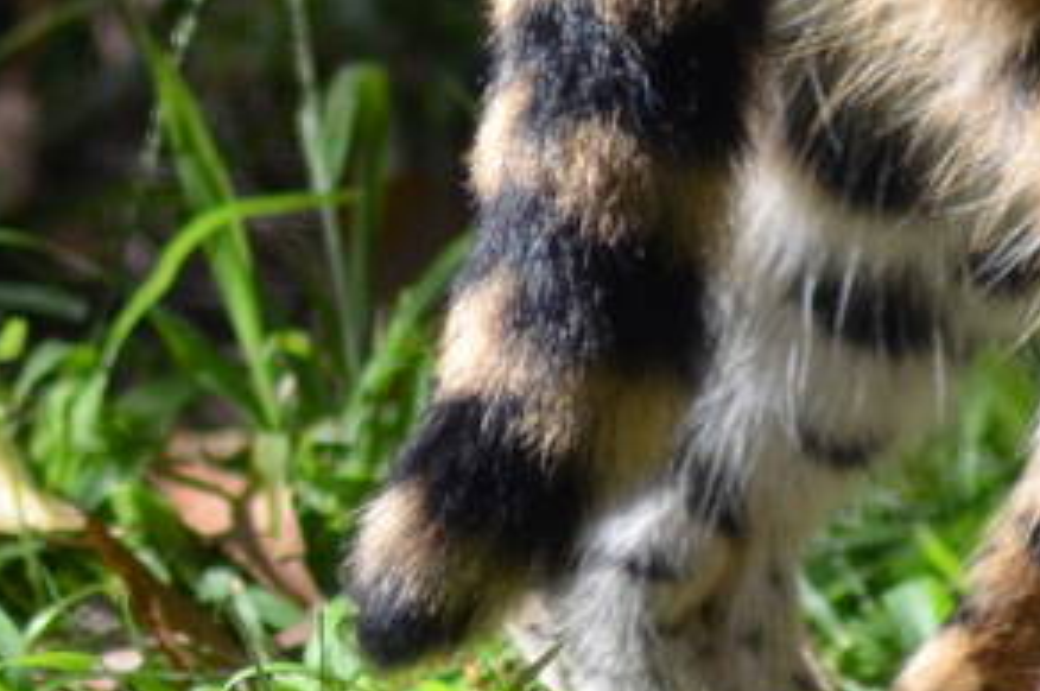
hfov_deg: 1.7
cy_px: -196
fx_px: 35551
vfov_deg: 1.1
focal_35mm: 1232
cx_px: 1528
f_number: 4.2
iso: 640
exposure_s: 1/1000
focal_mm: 150
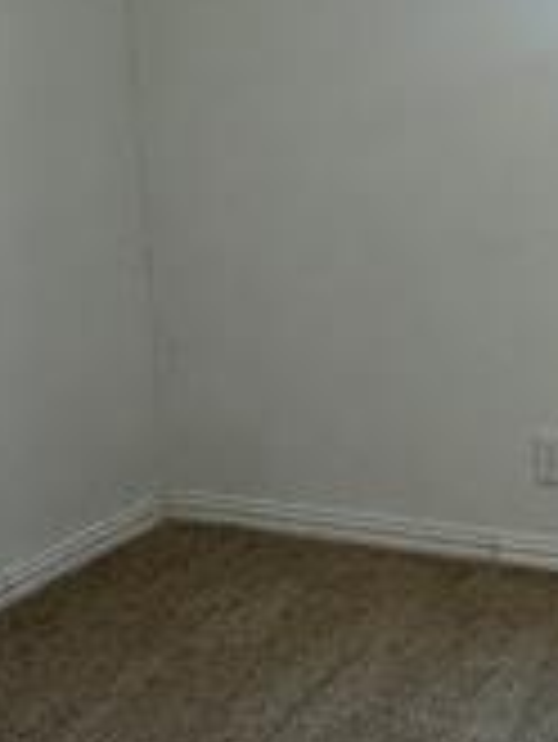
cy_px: 121
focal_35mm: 65
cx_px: 549
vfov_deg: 29.0
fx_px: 1395
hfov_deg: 21.8
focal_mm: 2.22
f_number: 2.2
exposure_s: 1/120
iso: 64
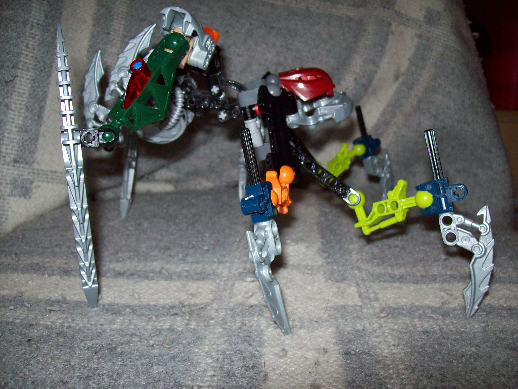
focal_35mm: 36
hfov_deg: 51.4
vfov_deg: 39.7
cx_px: 259
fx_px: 539
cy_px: 194
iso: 80
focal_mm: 6
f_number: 2.7
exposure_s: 1/64
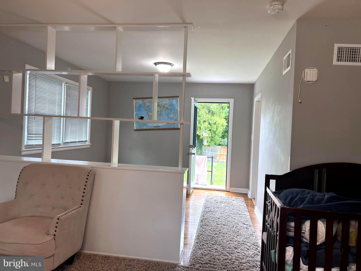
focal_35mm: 26
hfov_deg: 67.3
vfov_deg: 53.1
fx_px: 271
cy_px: 136
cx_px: 180
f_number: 1.5
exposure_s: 1/120
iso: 100
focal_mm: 5.7
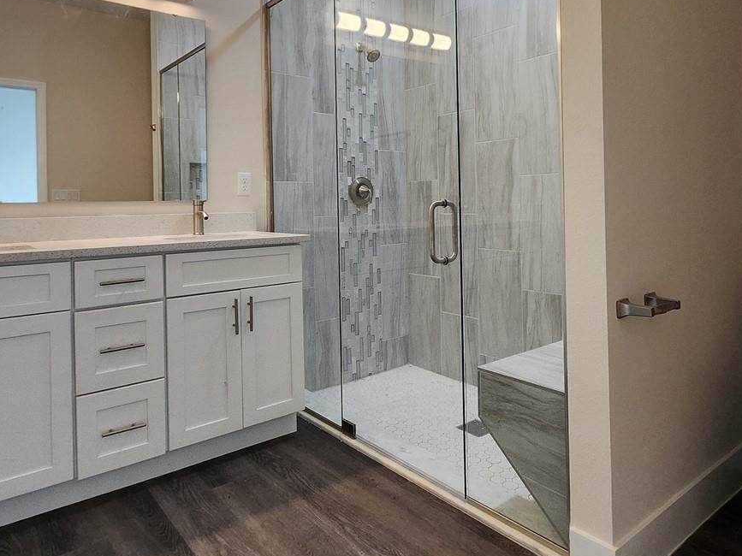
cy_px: 199
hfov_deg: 71.6
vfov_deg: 55.9
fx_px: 514
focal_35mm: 24
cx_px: 383
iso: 160
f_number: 2.2
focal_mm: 1.74
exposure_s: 1/60
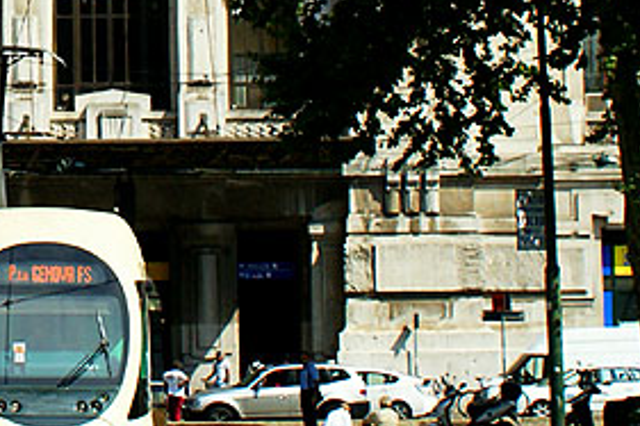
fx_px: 2718
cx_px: -198
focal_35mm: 153
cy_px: -109
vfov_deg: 8.8
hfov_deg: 13.0
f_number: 7.1
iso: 200
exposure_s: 1/640
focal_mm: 28
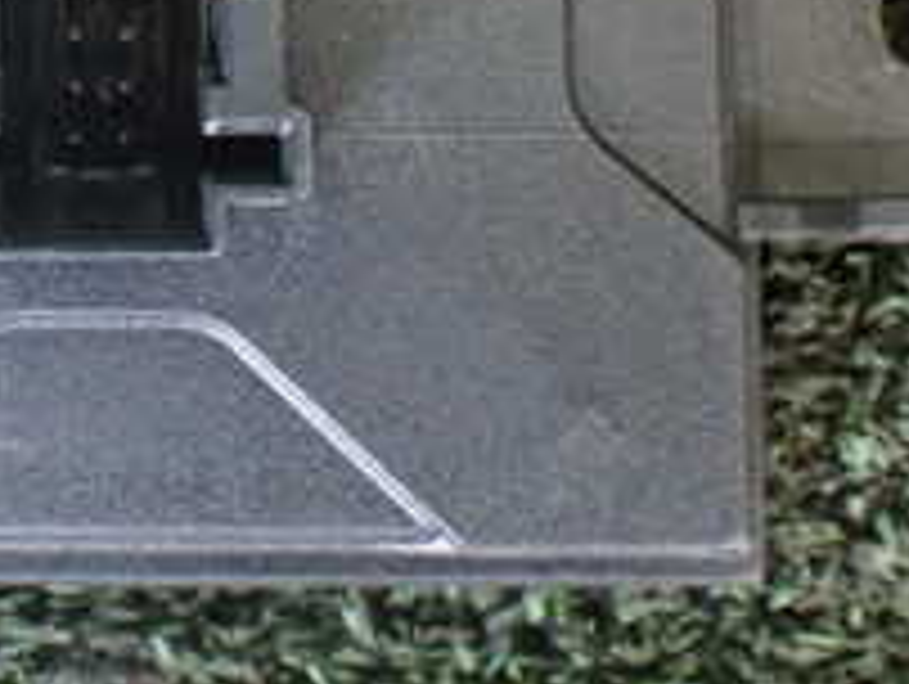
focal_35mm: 89
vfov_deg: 16.2
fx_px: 2340
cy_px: -27
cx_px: 36
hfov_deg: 21.3
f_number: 2.3
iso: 1000
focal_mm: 5.4
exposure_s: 1/30
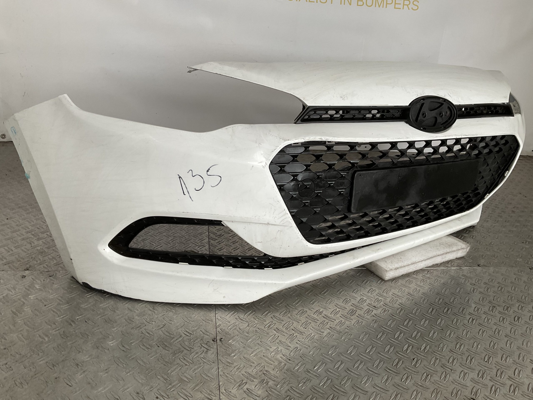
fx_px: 447
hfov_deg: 61.7
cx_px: 266
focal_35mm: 29
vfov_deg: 48.2
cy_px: 200
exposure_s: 1/100
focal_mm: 3
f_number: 1.8
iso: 50
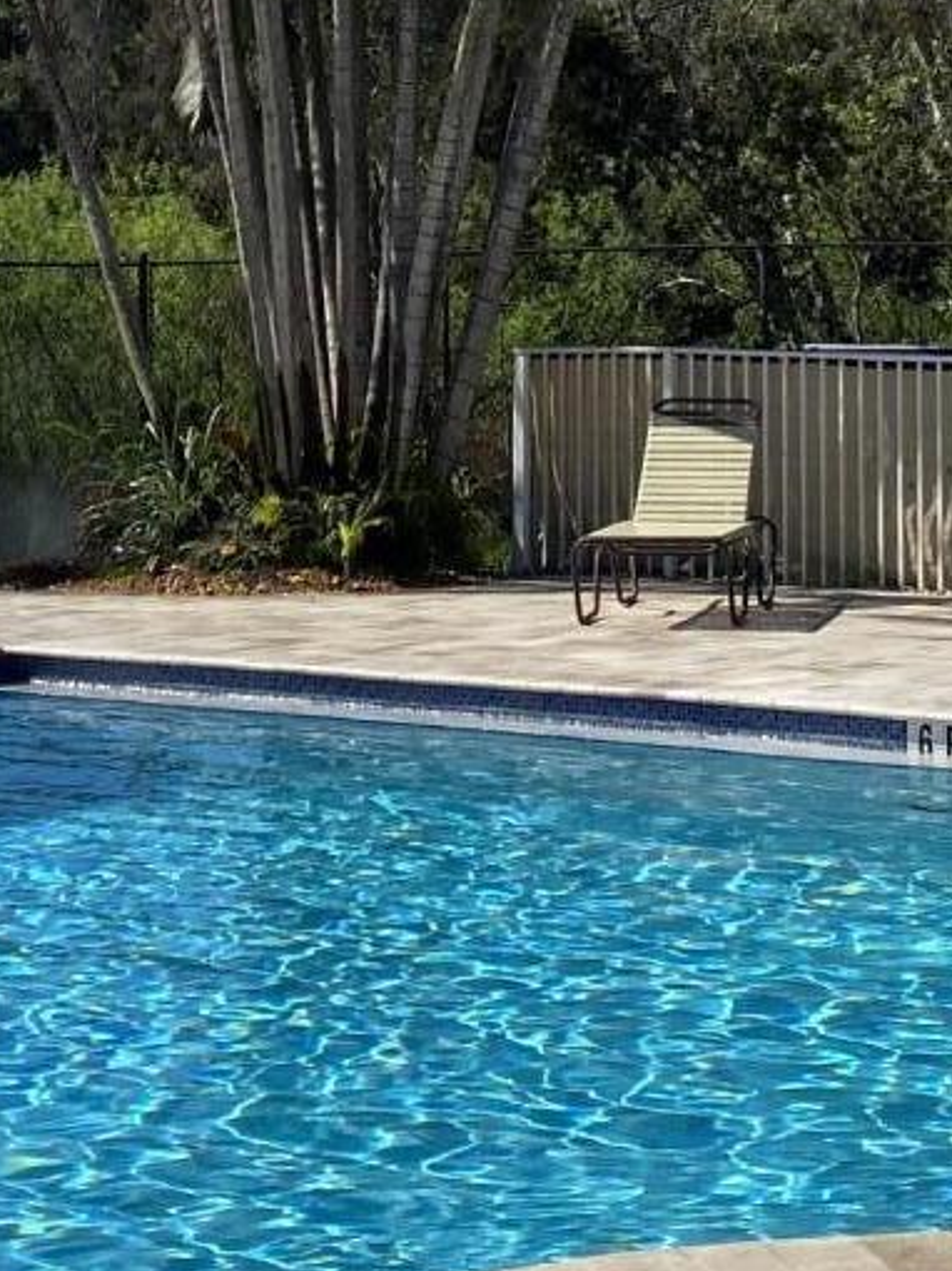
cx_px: 483
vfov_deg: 18.4
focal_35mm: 102
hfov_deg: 14.5
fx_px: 3743
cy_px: -202
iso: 32
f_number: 1.8
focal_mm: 4.25
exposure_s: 1/3610
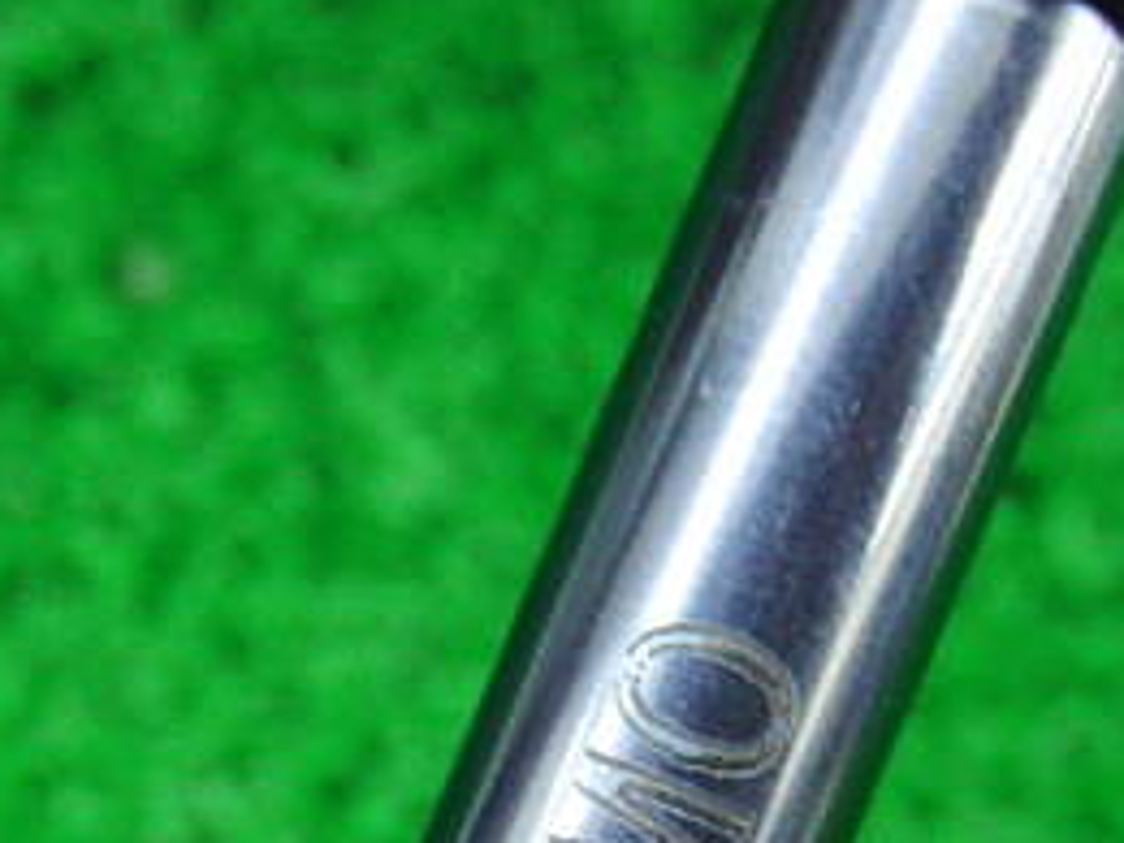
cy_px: 960
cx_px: 584
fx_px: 2955
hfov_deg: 21.5
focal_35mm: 91
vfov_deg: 15.7
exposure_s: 1/25
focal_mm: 6.42
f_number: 3.6
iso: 400
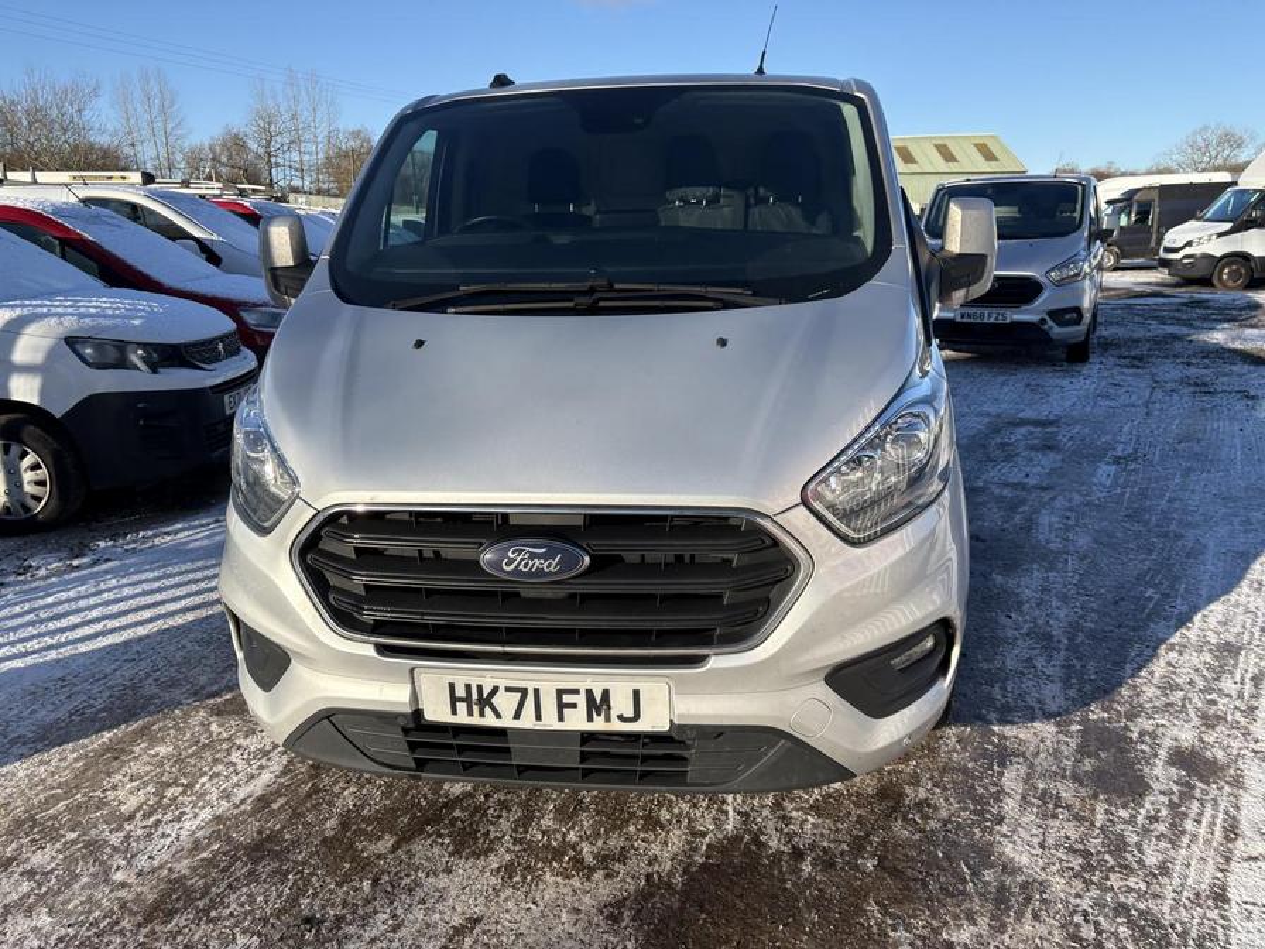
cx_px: 632
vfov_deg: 53.1
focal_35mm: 26
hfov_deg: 67.3
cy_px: 474
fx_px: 950
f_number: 1.6
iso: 50
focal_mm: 5.96
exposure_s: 1/2208
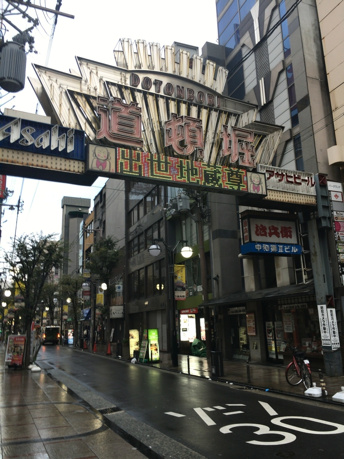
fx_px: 384
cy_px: 230
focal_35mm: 29
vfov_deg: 61.7
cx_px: 172
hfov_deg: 48.2
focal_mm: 4.15
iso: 32
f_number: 2.2
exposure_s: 1/30
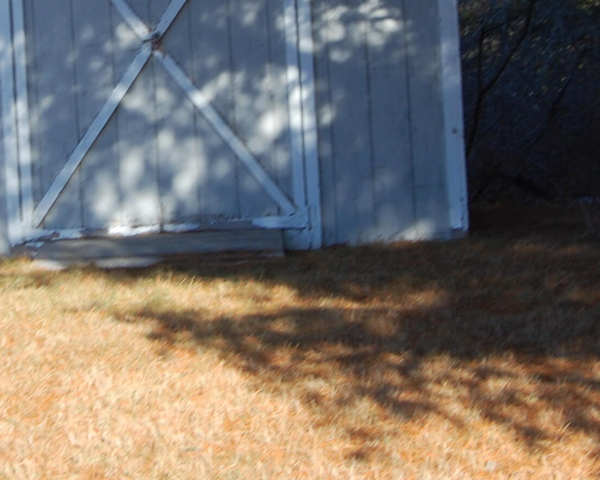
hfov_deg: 15.6
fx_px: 2166
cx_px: 98
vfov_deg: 12.5
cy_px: 15
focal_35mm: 122
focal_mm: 32
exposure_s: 1/250
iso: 200
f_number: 8
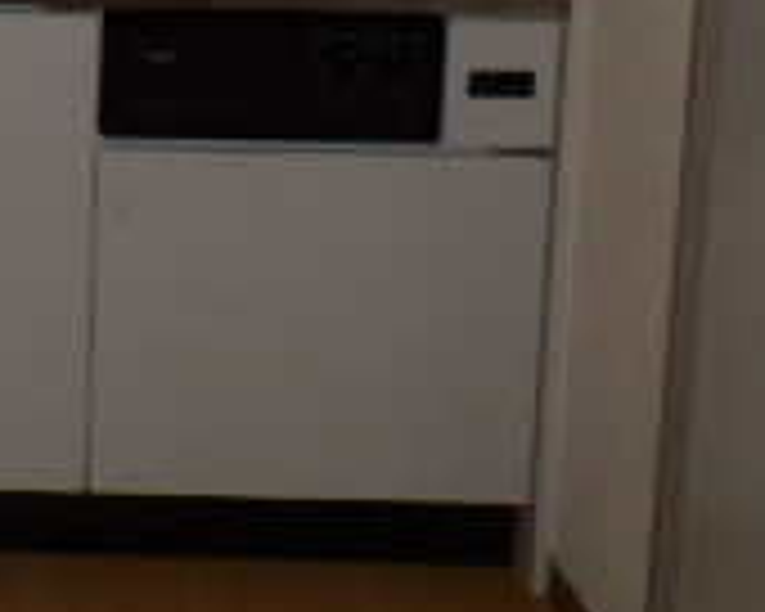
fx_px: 1992
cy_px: -225
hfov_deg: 19.8
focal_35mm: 88
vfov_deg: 16.3
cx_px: -256
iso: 400
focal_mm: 4.2
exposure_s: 1/30
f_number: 7.9
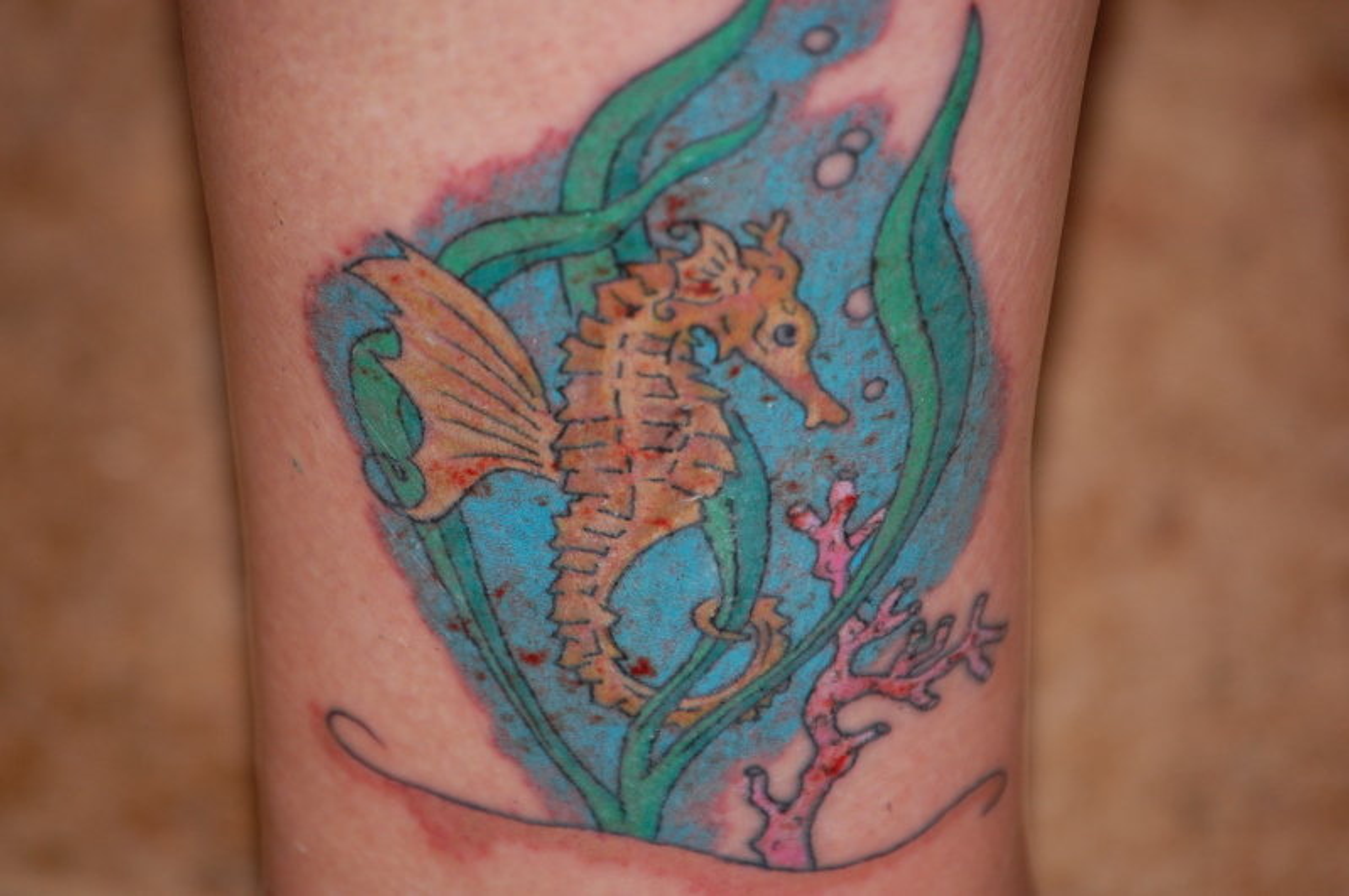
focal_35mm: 300
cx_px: 674
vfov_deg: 4.6
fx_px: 11230
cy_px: 448
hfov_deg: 6.9
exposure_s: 1/60
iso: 400
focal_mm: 200
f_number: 5.6
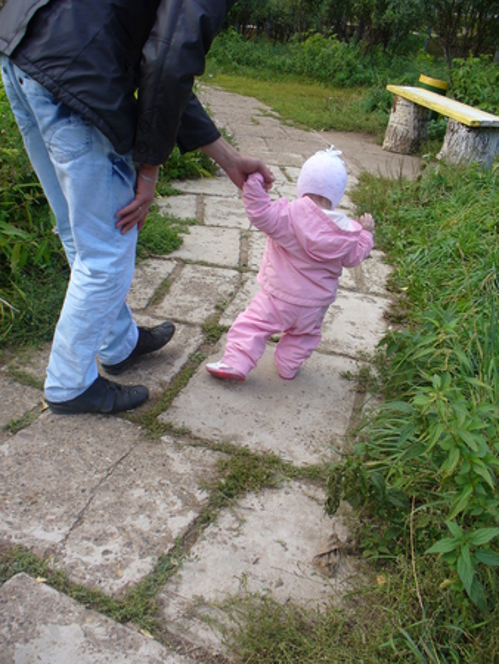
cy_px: 332
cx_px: 250
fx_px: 710
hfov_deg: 38.7
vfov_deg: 50.1
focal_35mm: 37
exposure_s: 1/200
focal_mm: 6.1
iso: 80
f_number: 2.8
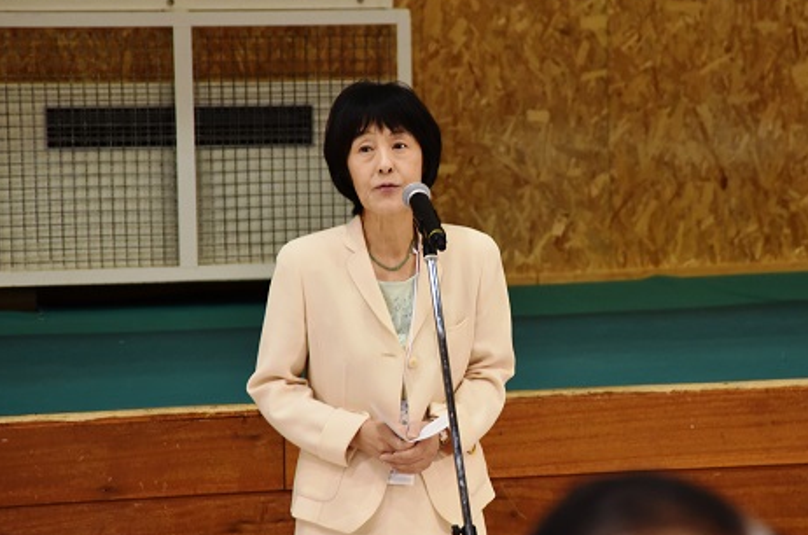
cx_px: 416
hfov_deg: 15.8
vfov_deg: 10.5
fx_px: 2912
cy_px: 264
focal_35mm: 130
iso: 1600
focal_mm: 120
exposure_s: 1/125
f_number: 5.6
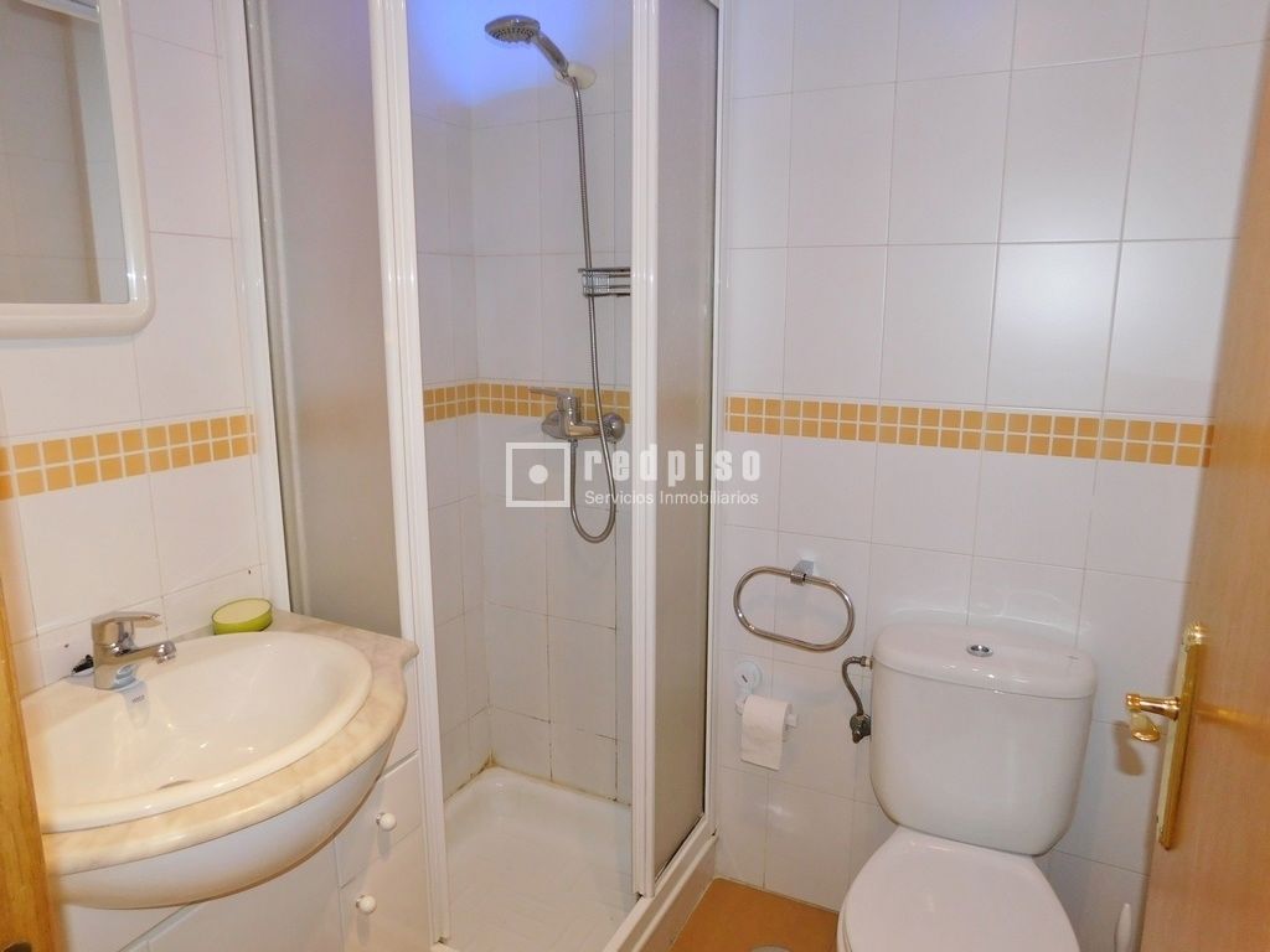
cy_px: 476
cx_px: 635
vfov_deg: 58.9
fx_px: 844
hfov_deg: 73.9
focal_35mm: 23
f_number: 3
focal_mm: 4
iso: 200
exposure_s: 1/30
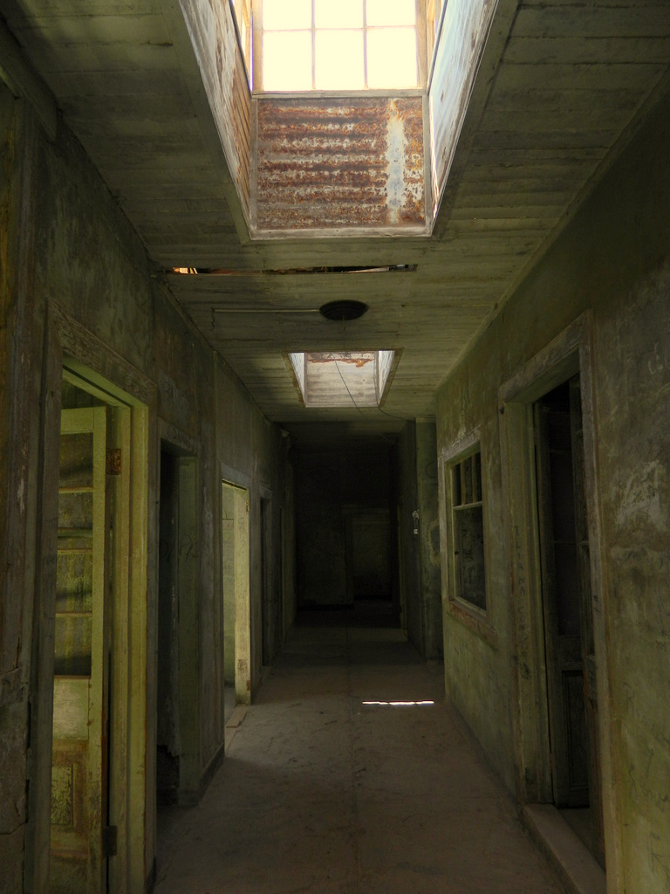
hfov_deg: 54.9
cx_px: 335
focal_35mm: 25
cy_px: 447
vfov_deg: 69.4
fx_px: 645
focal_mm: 4.5
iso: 80
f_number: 3.1
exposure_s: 1/50
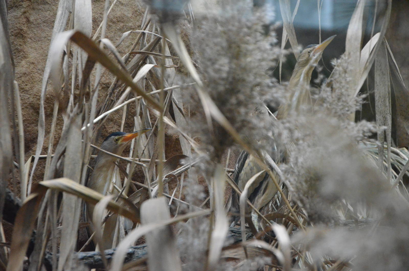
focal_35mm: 158
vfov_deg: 8.7
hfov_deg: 13.1
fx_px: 1786
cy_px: 136
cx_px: 204
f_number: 5.6
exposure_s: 1/400
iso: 6400
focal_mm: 105
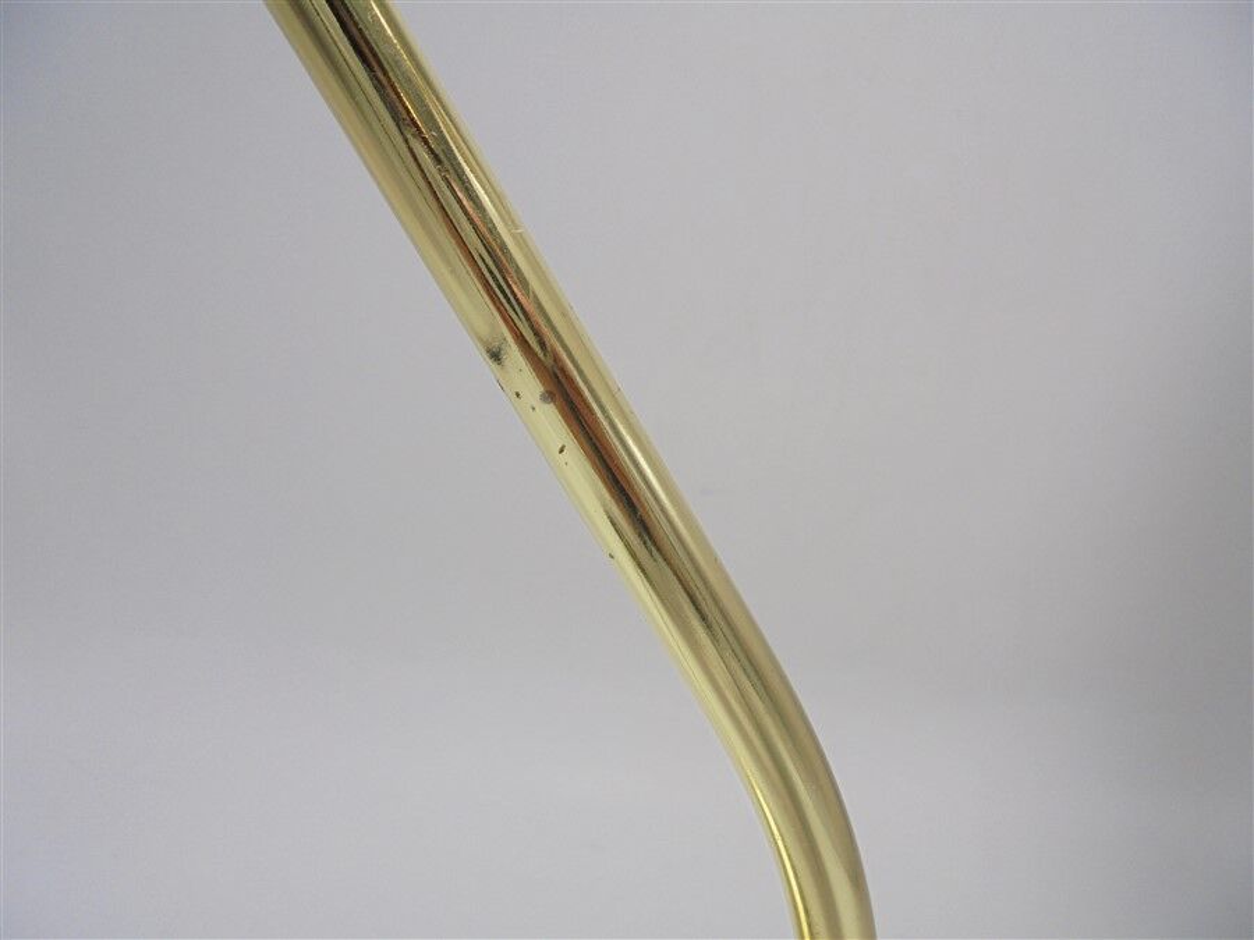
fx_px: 942
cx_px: 627
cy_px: 470
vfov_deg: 53.1
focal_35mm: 26
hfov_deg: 67.3
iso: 100
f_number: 3.5
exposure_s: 1/100
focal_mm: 4.6
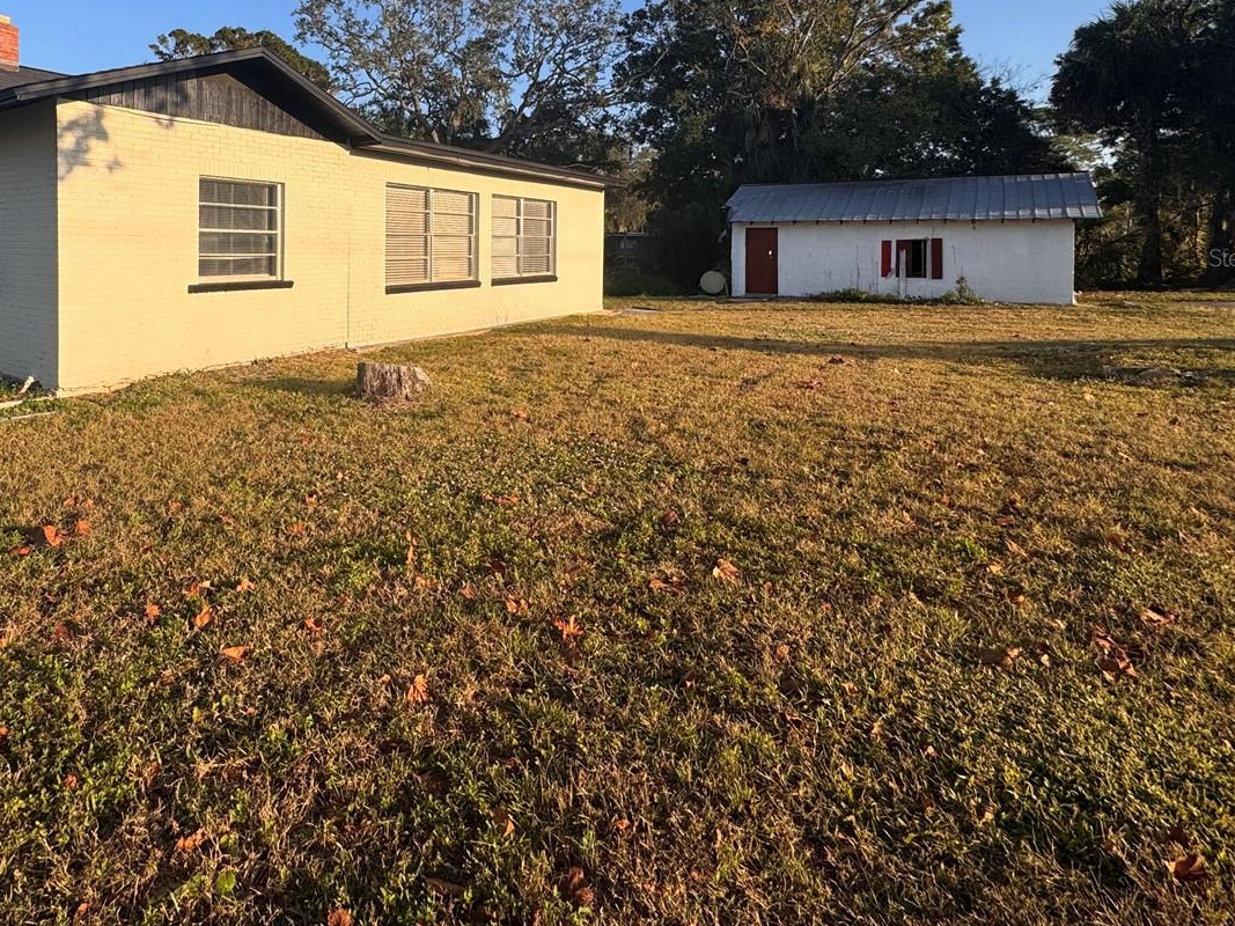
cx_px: 392
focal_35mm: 21
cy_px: 257
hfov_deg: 76.0
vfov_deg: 60.7
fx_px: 749
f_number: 2.2
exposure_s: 1/1880
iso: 50
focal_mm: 2.22
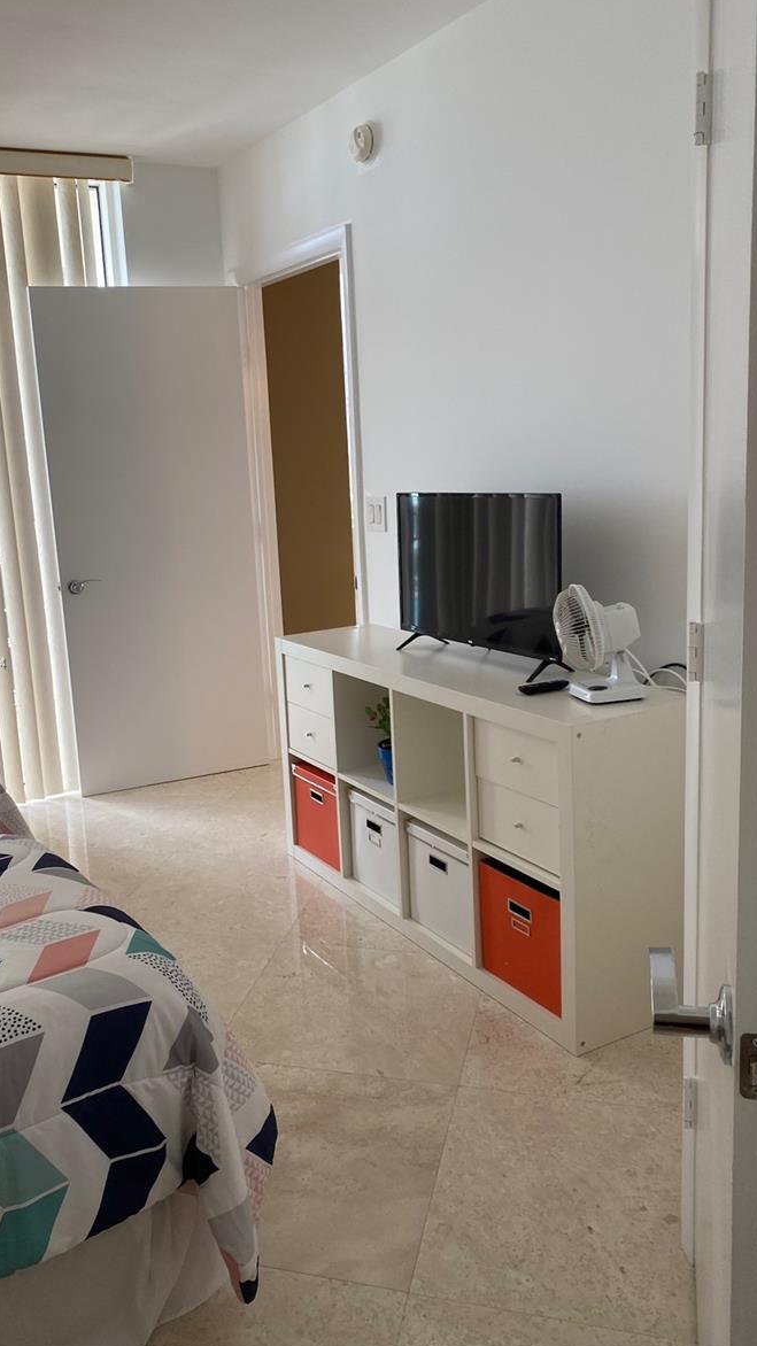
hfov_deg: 40.0
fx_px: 1035
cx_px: 312
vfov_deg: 66.1
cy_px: 664
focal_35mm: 29
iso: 80
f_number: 1.8
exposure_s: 1/60
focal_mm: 4.25
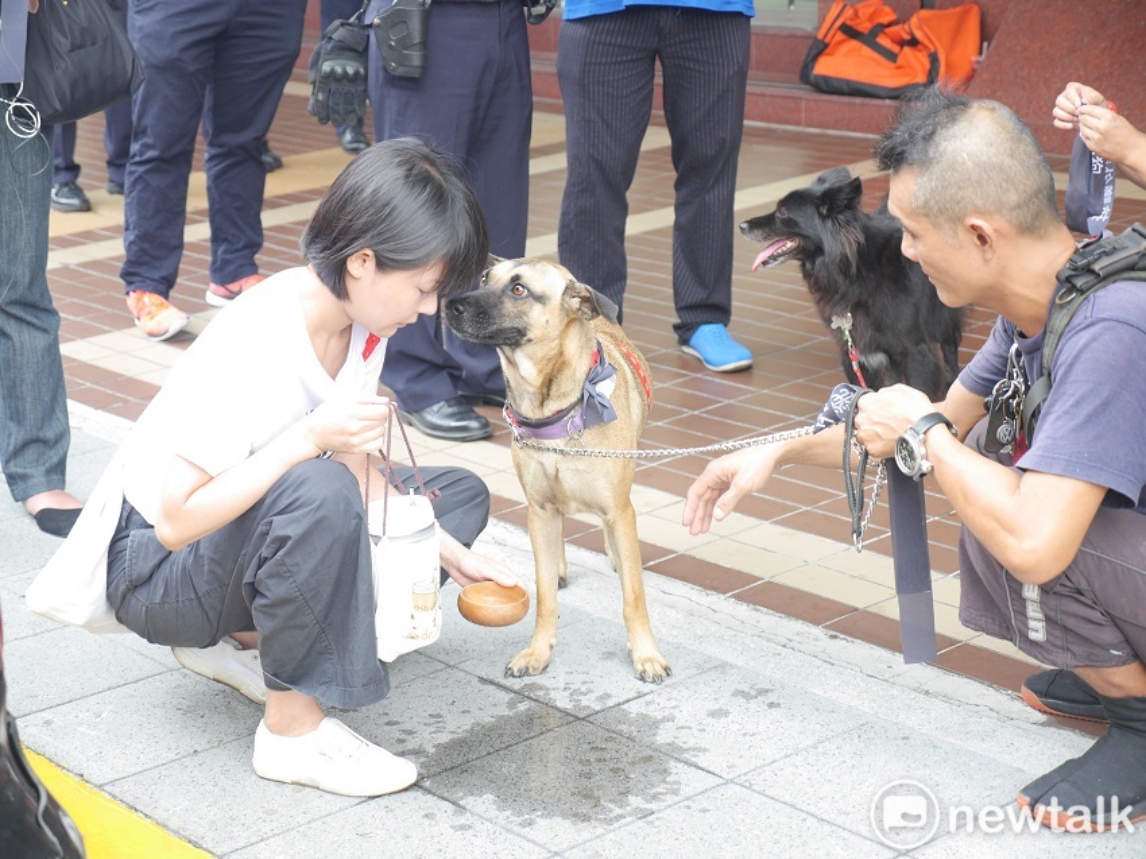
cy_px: 430
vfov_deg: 21.0
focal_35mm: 70
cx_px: 573
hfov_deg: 27.8
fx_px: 2317
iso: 640
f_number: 2.8
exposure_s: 1/80
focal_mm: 35
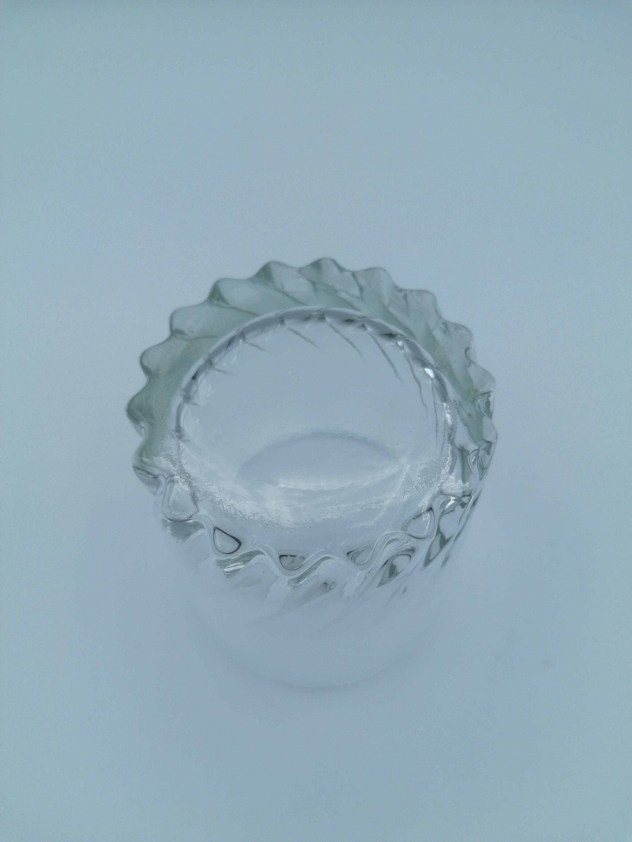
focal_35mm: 27
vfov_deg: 65.3
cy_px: 421
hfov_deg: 51.4
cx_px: 316
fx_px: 657
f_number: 1.8
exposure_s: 1/514
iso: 50
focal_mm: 4.75
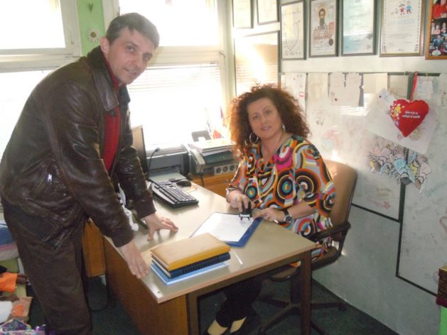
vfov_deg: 45.5
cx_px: 225
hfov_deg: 58.3
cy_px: 166
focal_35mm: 31
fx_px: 400
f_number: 3.5
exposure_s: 1/200
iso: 1600
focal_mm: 5.4
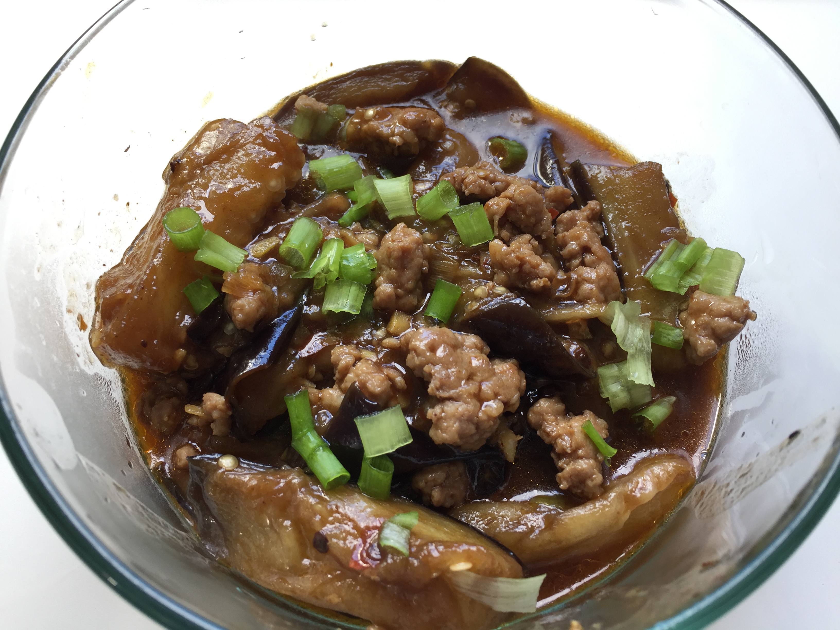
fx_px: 704
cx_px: 420
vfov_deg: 48.2
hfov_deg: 61.7
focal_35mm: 29
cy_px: 315
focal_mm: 4.15
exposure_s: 1/40
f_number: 2.2
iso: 32
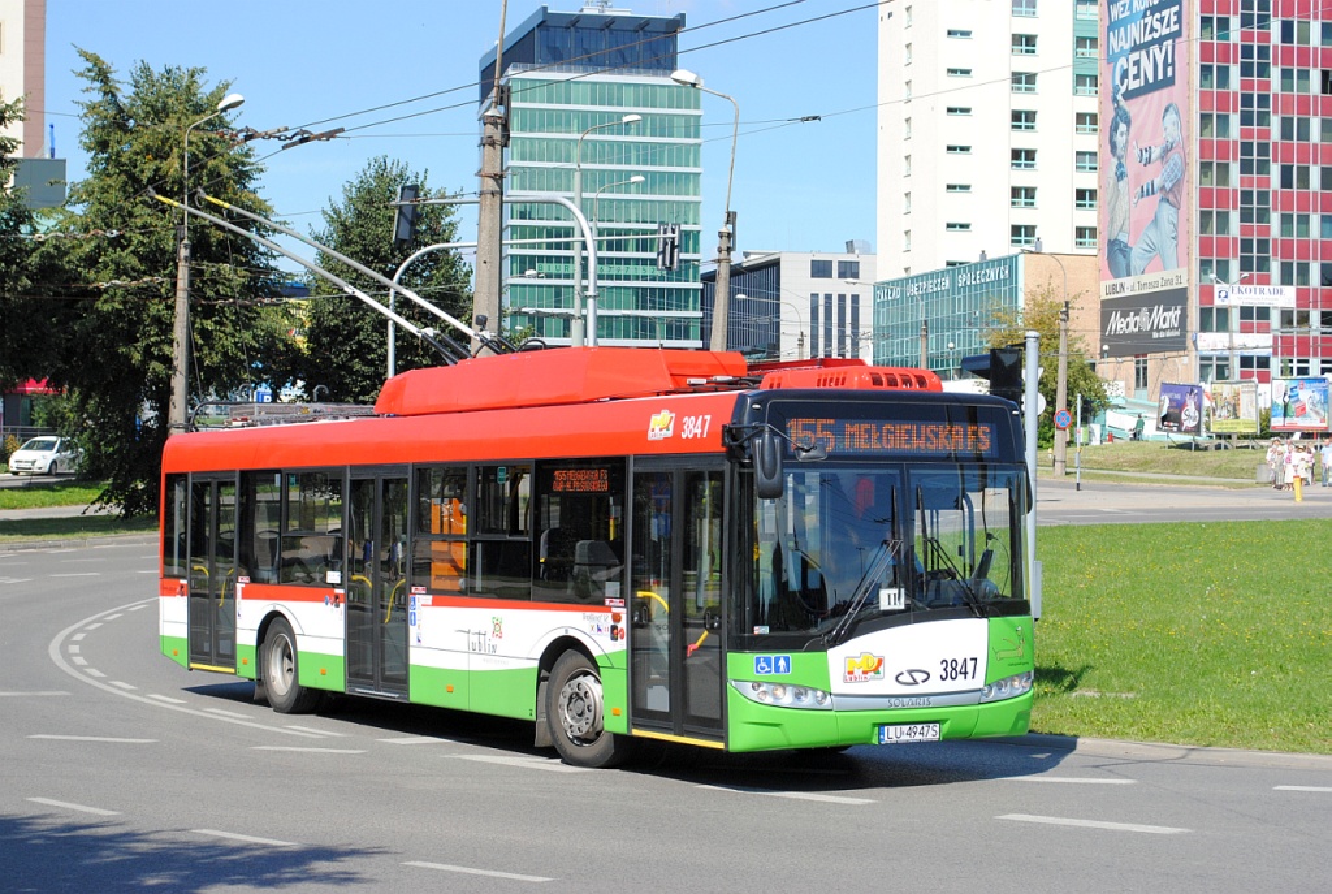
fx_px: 2669
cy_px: 447
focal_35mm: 72
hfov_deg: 28.0
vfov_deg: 19.0
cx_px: 666
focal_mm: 48
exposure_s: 1/800
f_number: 8
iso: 400
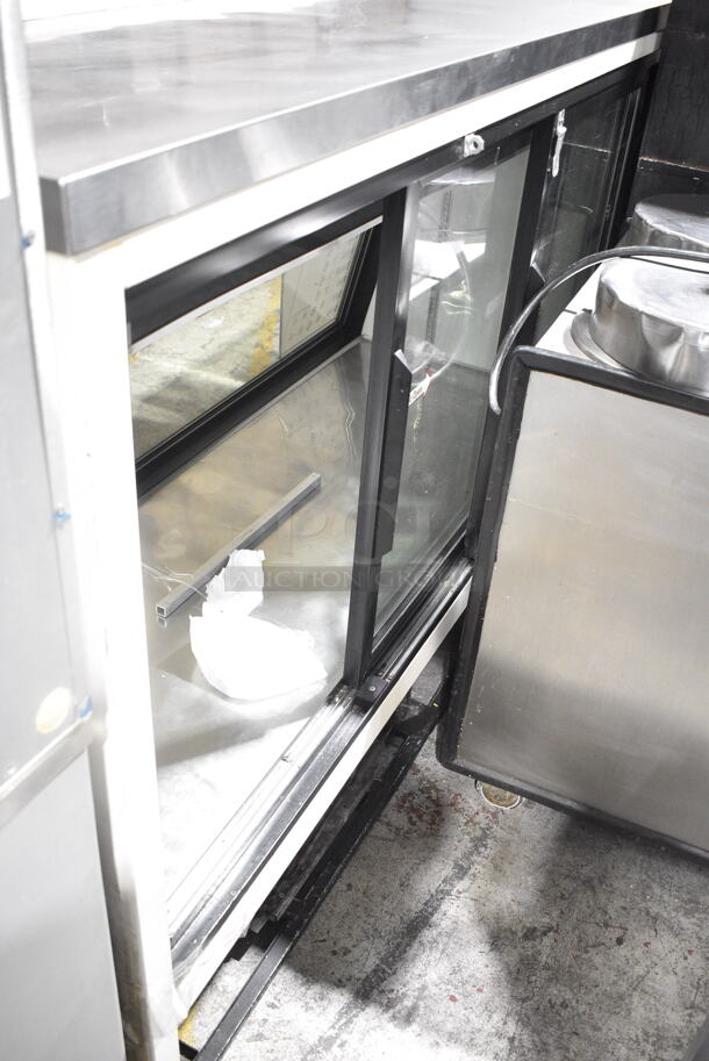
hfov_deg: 40.0
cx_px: 354
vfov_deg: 57.2
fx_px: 973
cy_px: 530
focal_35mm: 33
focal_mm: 22
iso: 2500
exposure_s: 1/30
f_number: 3.8
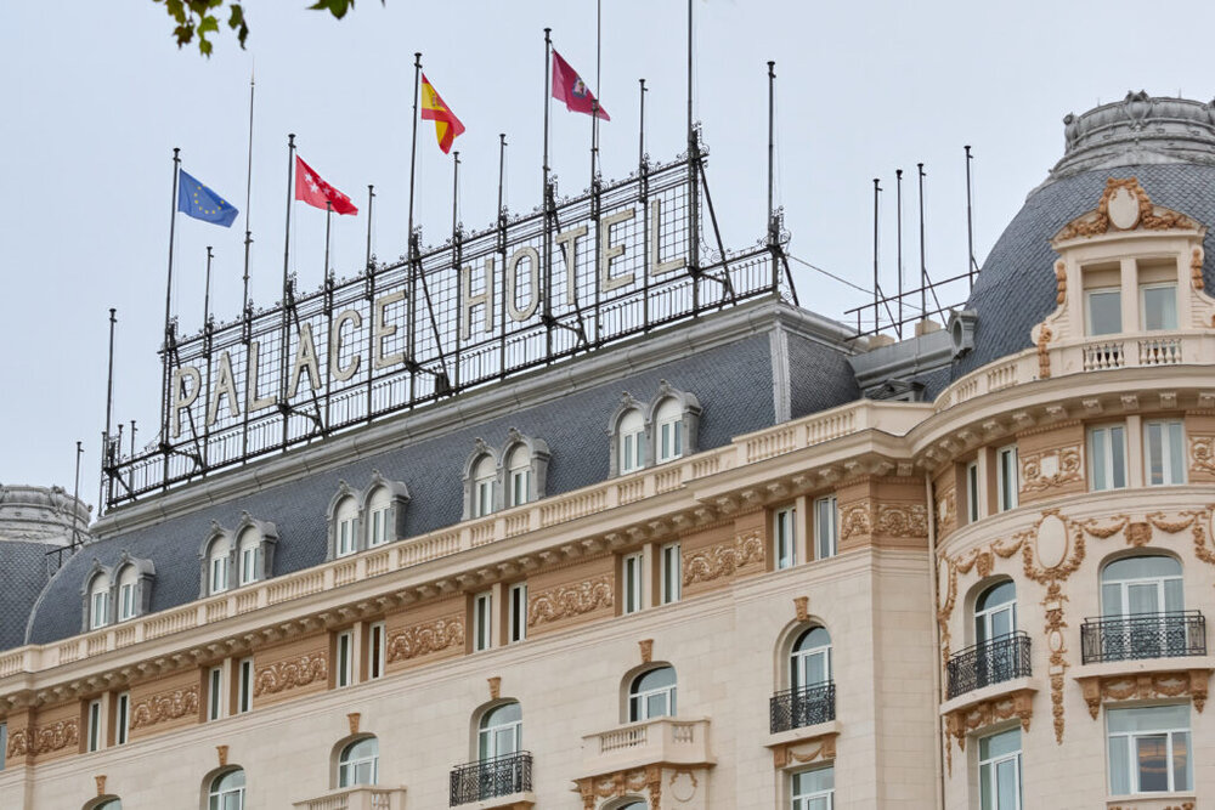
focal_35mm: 105
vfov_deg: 13.0
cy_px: 405
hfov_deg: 19.5
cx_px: 608
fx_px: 3544
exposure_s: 1/320
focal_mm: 70
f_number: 9
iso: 1000
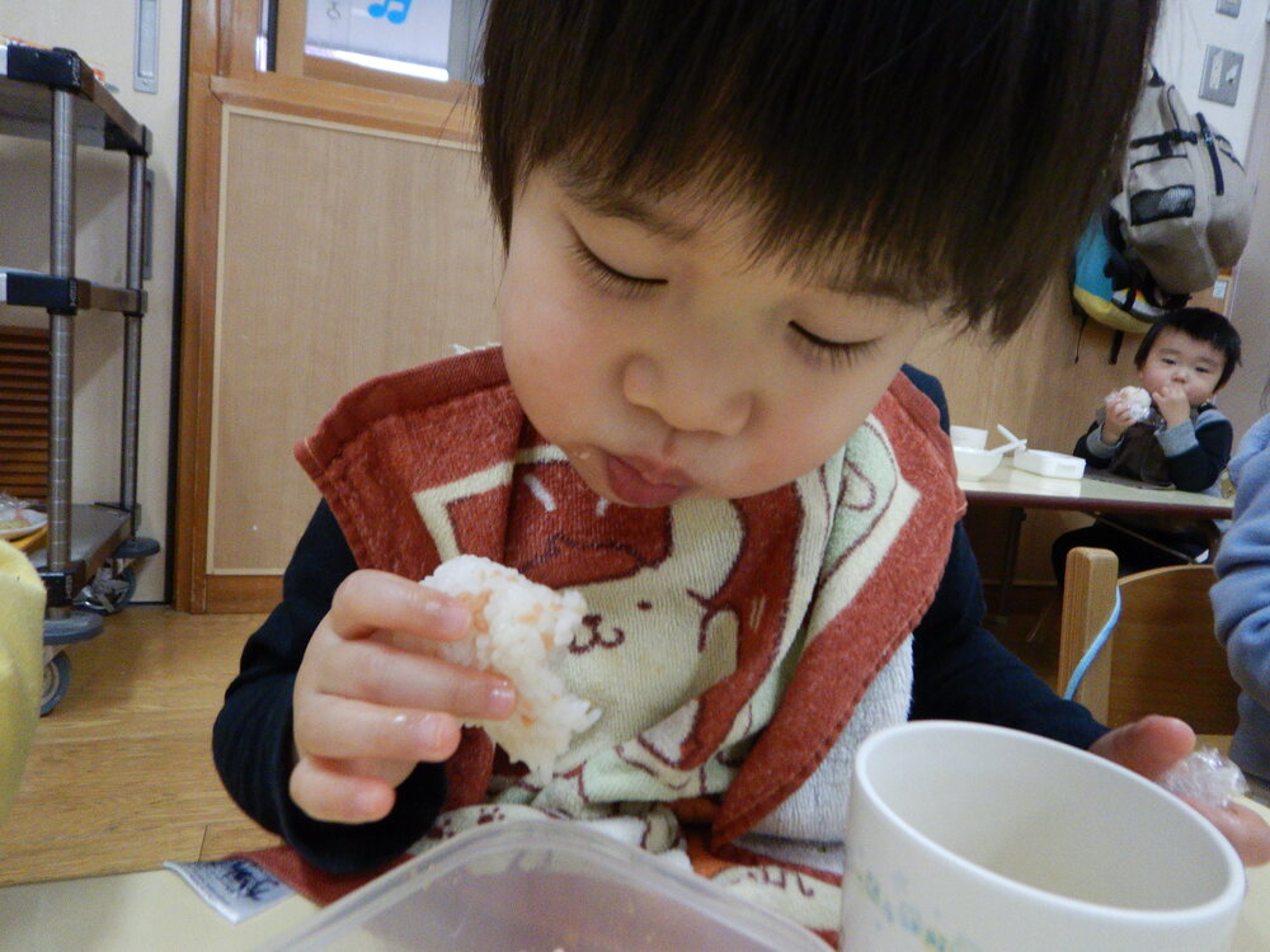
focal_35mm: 24
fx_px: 881
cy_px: 476
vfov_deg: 56.8
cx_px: 635
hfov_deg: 71.6
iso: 180
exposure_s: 1/30
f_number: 2.8
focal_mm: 4.3
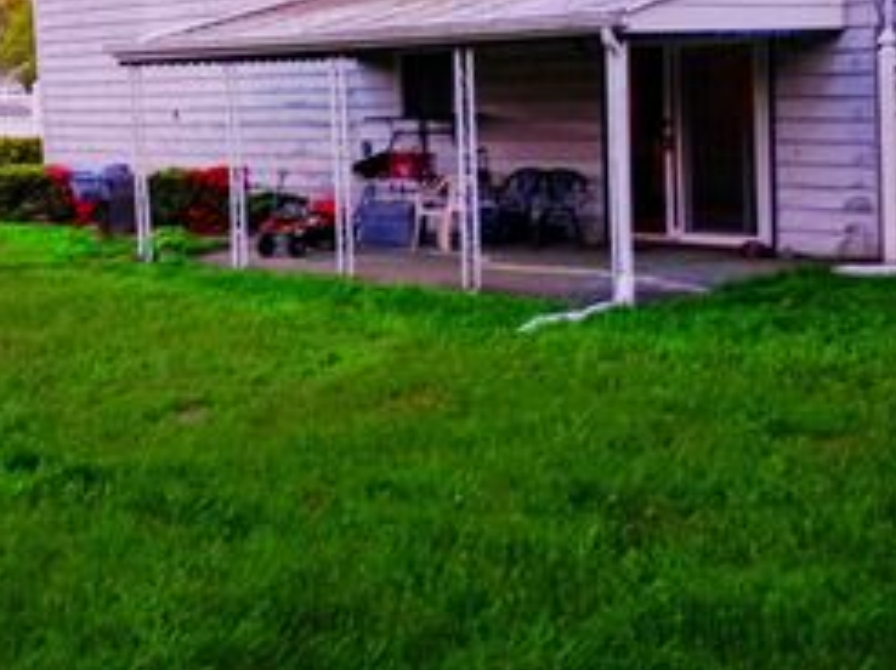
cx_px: 372
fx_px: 1474
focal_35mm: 57
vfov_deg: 25.4
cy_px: 188
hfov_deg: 33.7
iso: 150
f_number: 1.8
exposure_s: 1/60.2
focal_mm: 3.61
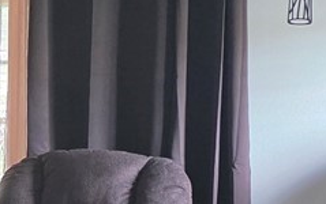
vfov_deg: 8.1
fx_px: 1450
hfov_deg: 12.1
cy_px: 112
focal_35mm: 163
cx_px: -190
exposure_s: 1/120
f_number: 1.7
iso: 1250
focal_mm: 6.3
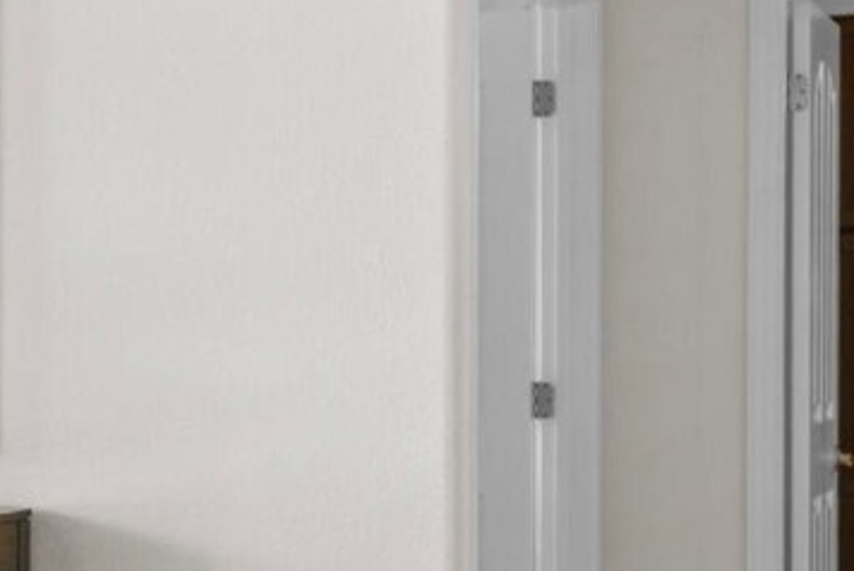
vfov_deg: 14.3
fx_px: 2279
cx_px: -847
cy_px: 300
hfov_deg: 16.3
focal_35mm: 96
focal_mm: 19
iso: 250
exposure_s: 1/4
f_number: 9
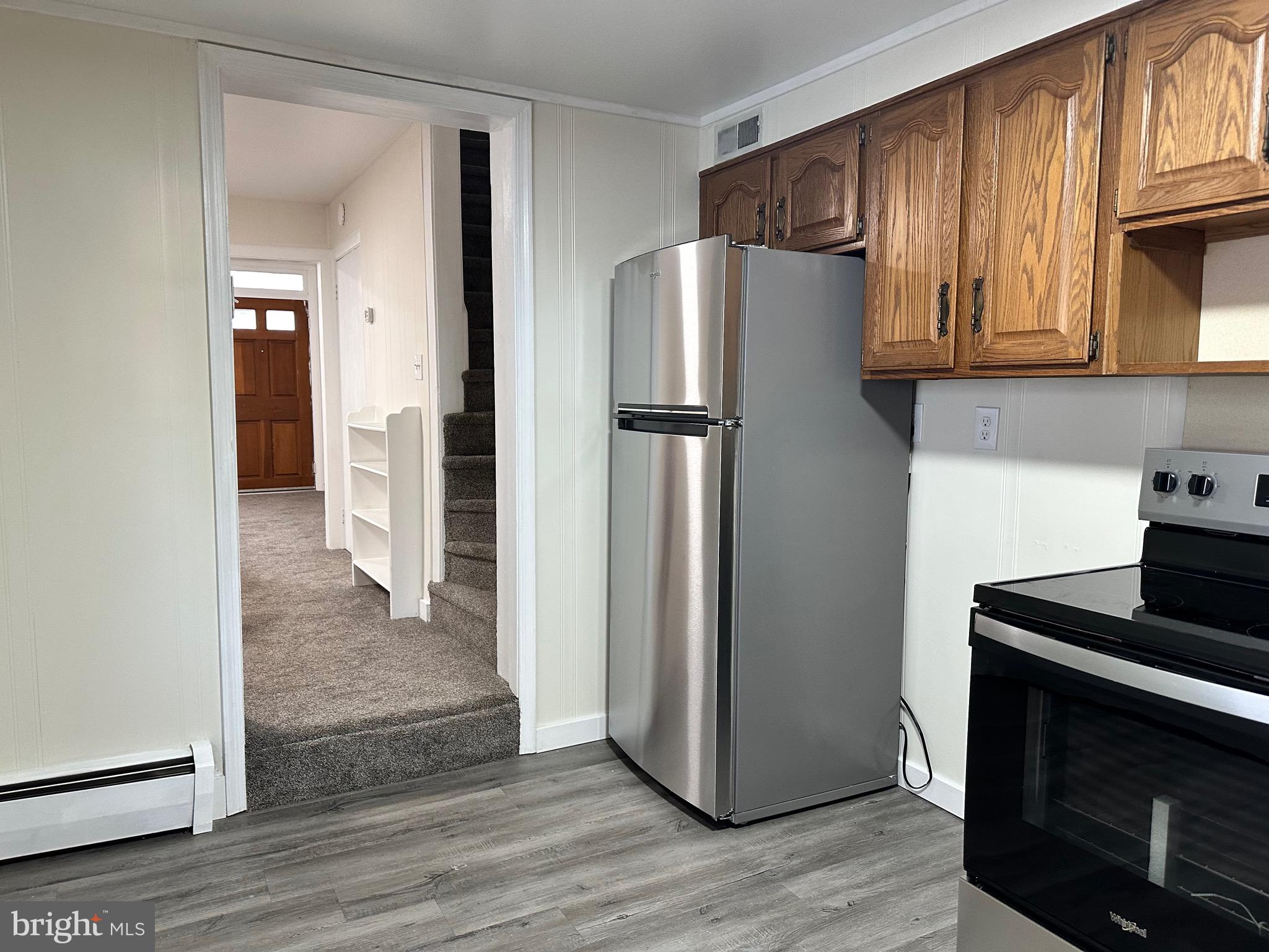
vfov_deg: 56.8
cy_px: 476
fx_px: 880
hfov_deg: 71.6
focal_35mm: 24
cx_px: 634
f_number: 1.78
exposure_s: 1/60
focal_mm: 6.86
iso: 250
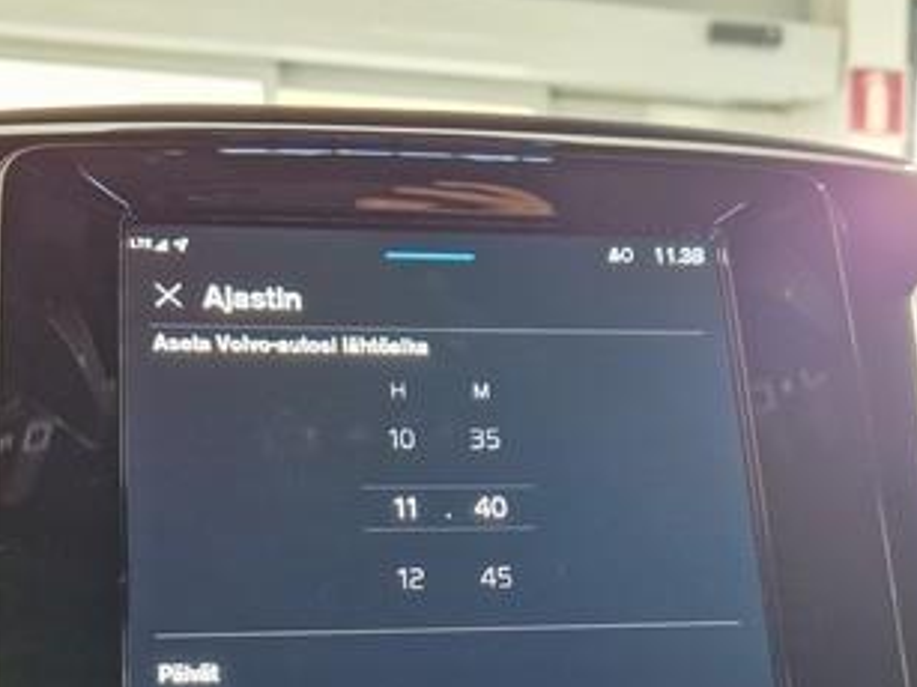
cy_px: 702
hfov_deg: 39.7
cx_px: 427
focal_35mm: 48
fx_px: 1271
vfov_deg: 28.2
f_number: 1.8
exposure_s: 1/100
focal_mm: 5.4
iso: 500
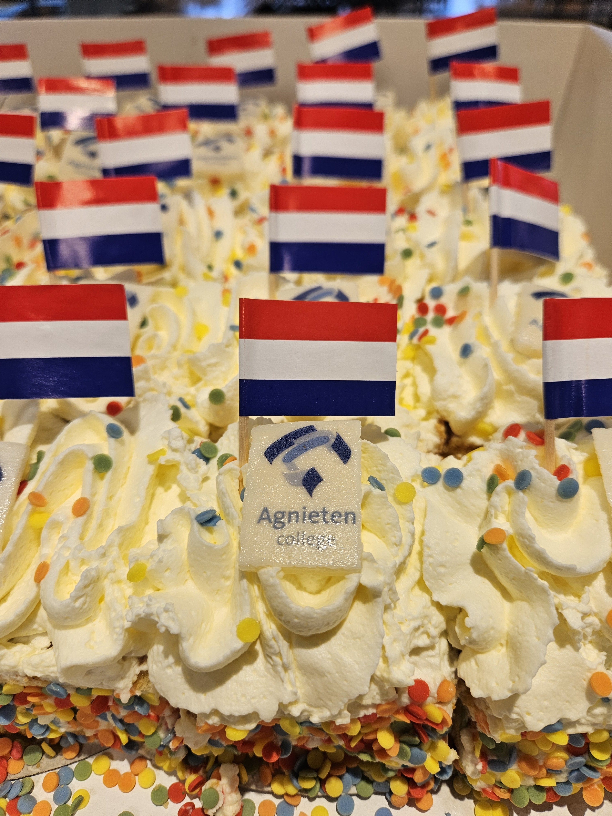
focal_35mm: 23
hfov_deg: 58.9
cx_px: 306
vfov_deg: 73.9
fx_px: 542
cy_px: 408
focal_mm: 5.4
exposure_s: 1/100
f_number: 1.8
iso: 40
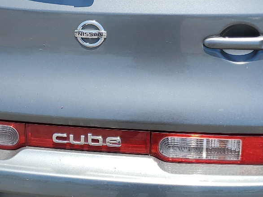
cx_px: 101
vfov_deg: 20.4
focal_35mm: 71
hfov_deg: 27.3
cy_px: 26
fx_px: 539
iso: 50
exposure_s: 1/2000
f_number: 1.5
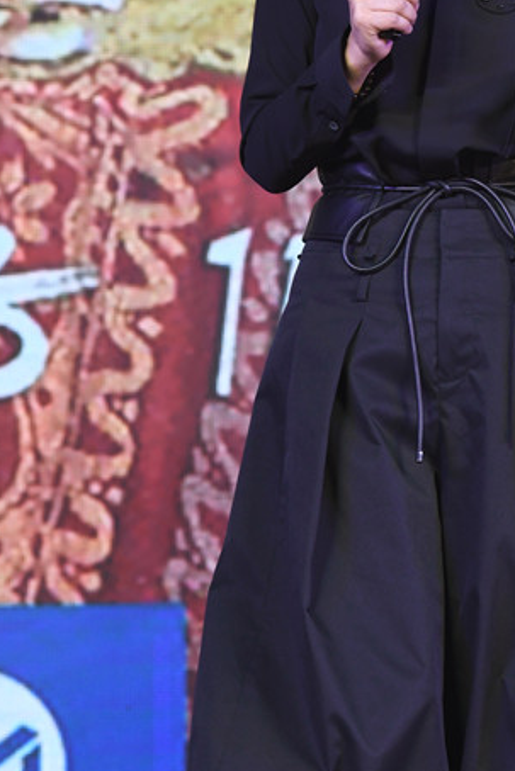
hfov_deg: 4.4
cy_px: 302
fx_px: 6689
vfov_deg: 6.6
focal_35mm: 312
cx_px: 381
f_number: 4.5
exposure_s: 1/250
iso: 800
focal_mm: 135
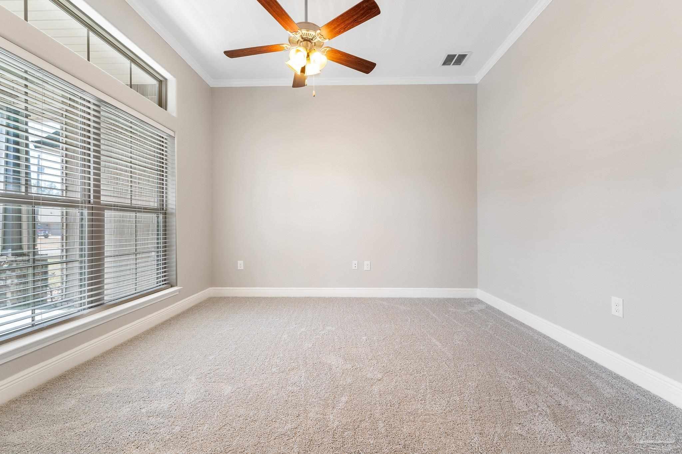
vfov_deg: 77.3
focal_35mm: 15
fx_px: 284
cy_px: 227
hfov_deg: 100.4
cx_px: 341
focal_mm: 10
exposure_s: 1.6
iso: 400
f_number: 8
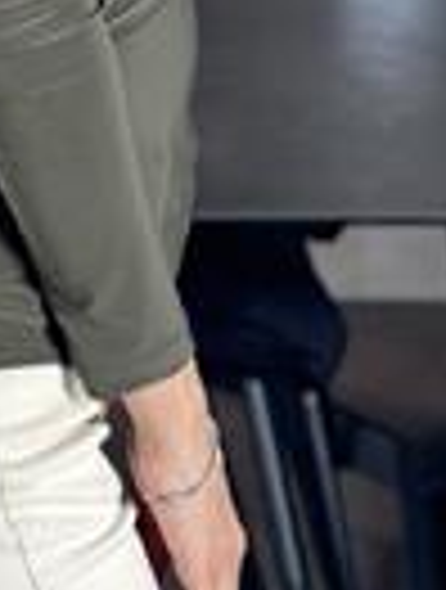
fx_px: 3163
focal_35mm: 185
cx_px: 14
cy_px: -212
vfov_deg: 10.4
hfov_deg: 8.0
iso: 125
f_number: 1.78
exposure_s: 1/106
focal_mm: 6.86
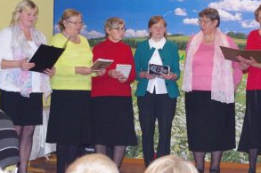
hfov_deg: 16.3
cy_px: 79
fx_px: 906
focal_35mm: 125
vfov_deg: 11.0
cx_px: 196
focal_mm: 37.5
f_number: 4.5
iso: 1600
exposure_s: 1/30
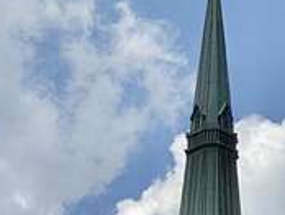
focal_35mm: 239
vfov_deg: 6.2
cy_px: 241
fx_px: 1970
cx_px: 321
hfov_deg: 8.2
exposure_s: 1/2994
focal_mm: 6
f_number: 2
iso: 20
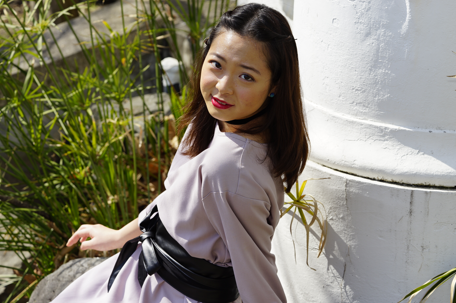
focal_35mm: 98
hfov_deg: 20.8
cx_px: 246
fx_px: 1240
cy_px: 160
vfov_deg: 13.9
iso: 100
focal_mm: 90
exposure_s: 1/250
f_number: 7.1
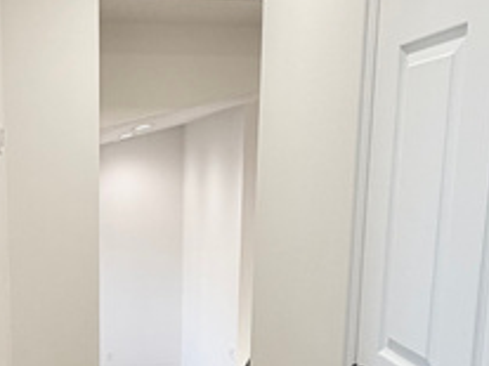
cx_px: 156
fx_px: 734
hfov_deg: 36.4
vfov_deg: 27.2
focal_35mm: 52
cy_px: 314
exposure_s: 1/113
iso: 64
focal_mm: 2.22
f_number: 2.2
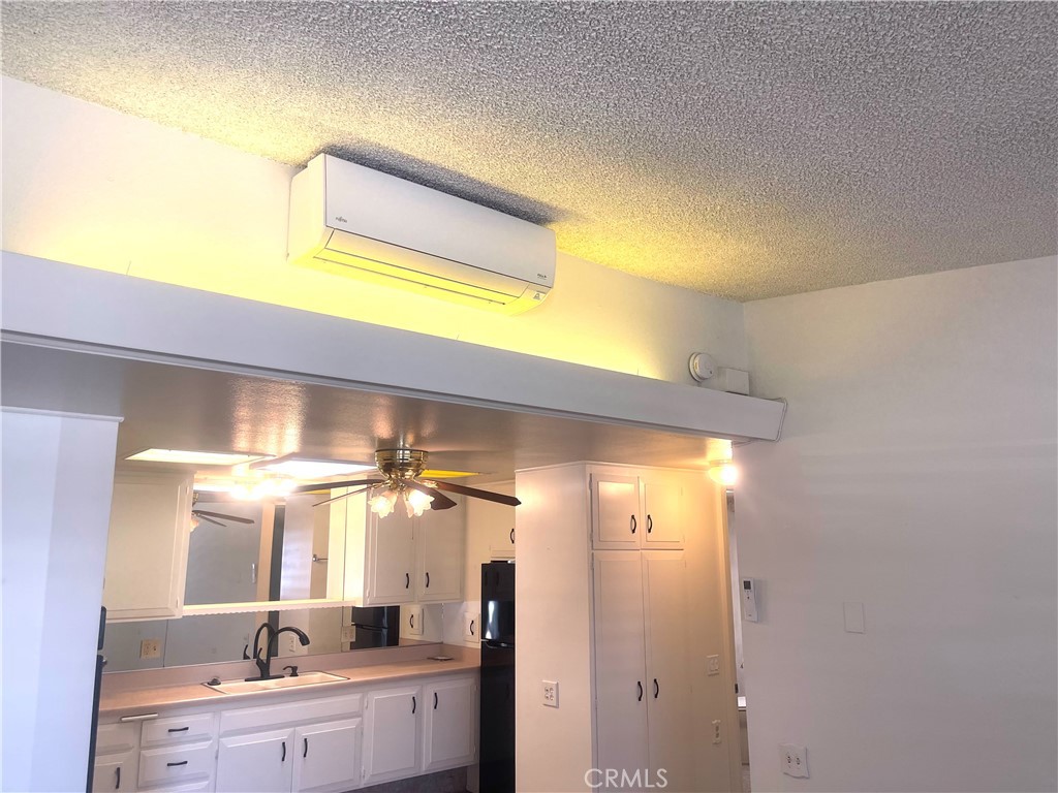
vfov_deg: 54.9
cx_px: 529
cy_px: 396
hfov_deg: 69.4
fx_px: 764
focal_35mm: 25
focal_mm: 5.1
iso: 50
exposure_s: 1/120
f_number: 1.6
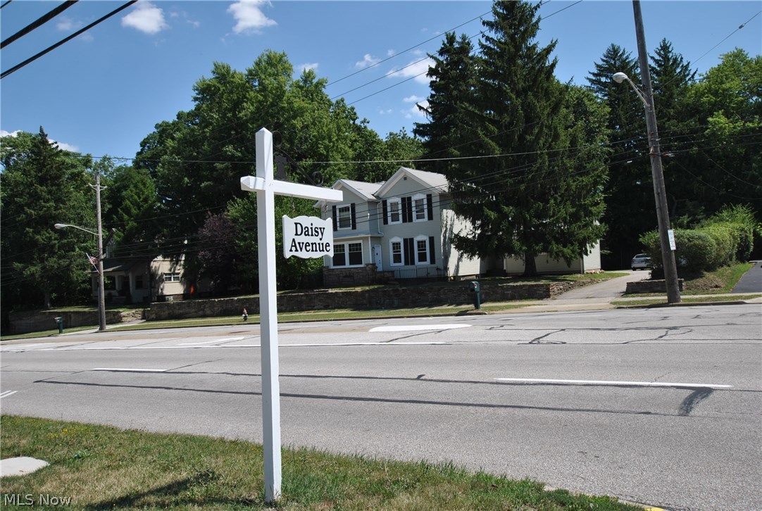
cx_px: 381
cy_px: 256
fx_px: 636
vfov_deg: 43.8
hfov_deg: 61.8
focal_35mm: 30
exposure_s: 1/250
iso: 100
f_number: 8
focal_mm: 20
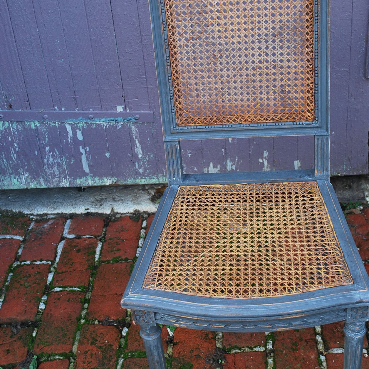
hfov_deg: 29.1
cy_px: 169
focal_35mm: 59
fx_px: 712
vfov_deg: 29.1
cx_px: 190
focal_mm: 30
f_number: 4.8
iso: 200
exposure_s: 1/60
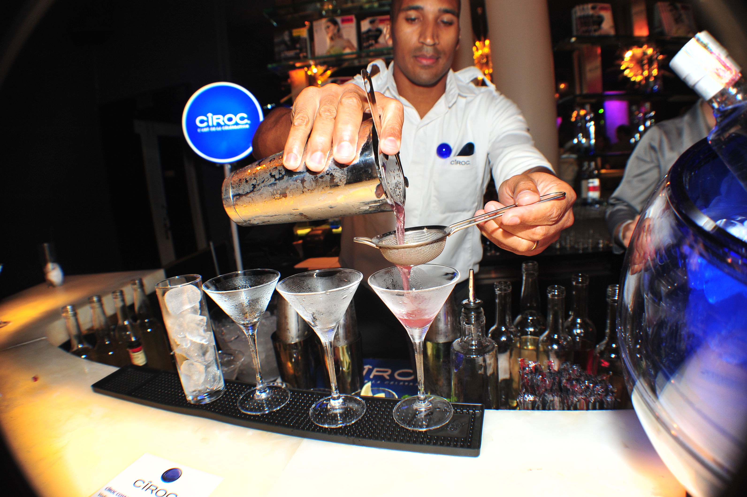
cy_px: 248
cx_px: 374
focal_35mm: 24
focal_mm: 24
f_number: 6.3
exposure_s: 1/40
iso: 640
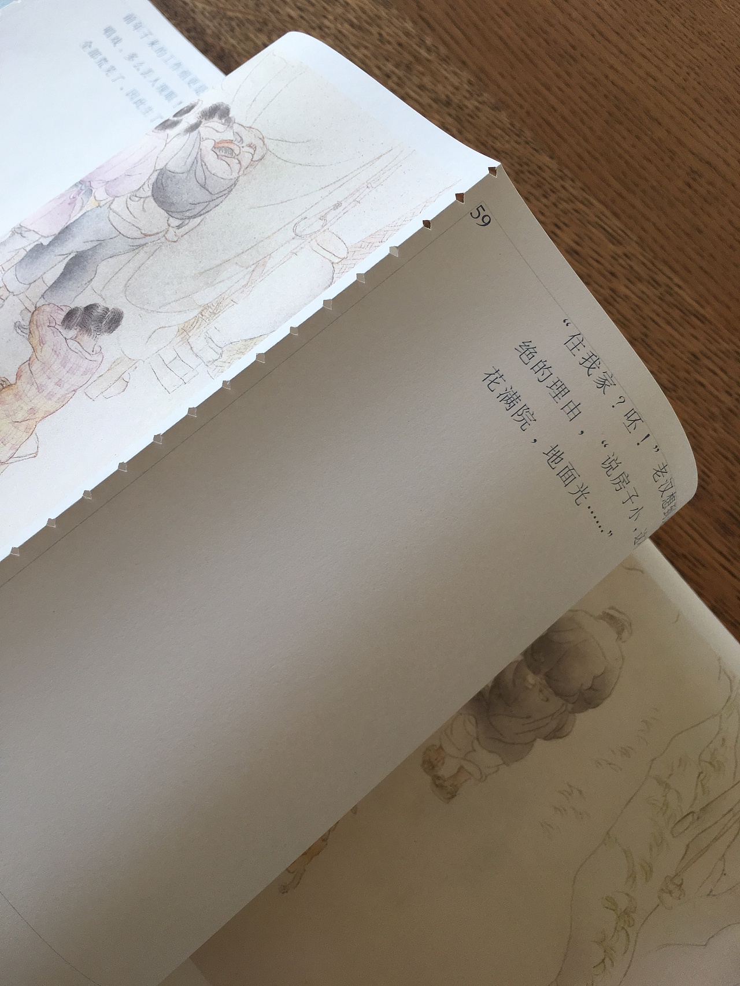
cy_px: 493
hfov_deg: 48.2
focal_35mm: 29
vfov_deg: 61.7
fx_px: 827
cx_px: 370
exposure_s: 1/100
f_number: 2.2
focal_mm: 4.15
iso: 32
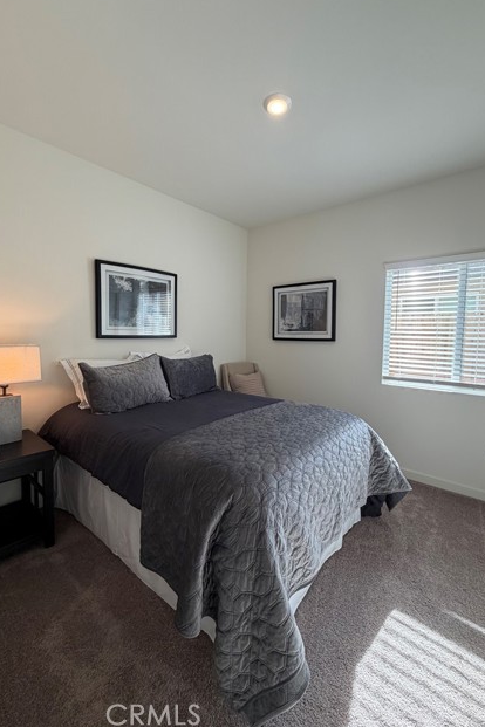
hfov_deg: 77.3
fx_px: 303
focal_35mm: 15
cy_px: 357
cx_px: 248
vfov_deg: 100.4
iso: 80
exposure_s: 1/120
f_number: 2.2
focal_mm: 2.22
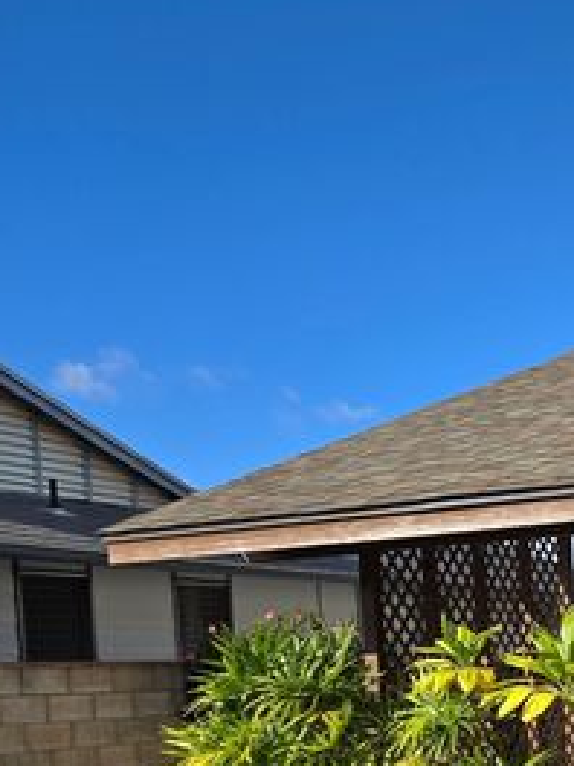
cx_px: 702
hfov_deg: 23.0
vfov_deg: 31.0
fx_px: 1282
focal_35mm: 58
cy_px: 750
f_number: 1.8
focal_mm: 5.4
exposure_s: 1/1601
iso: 25
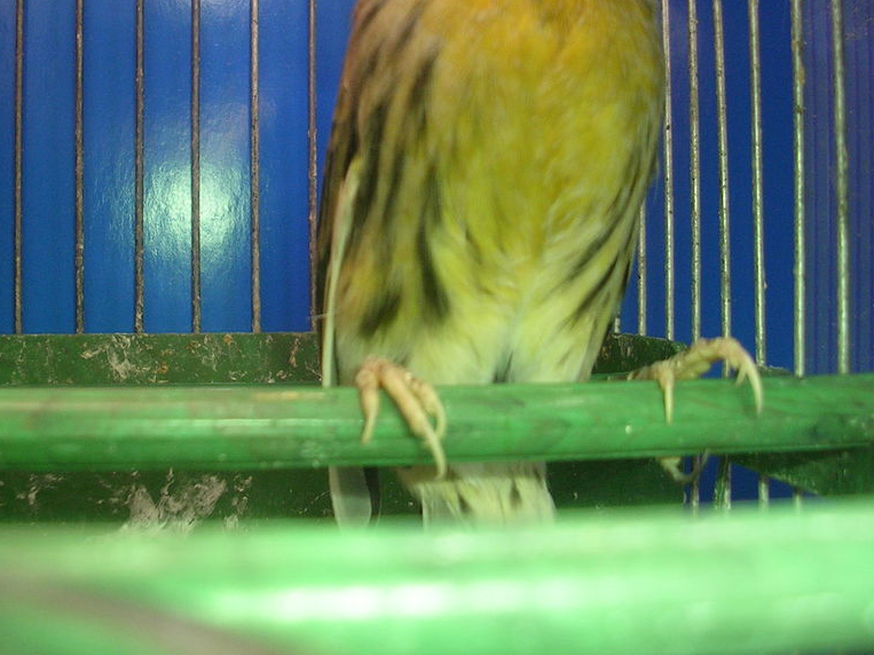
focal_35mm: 51
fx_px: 1287
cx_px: 305
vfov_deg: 28.4
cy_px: 224
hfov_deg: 37.2
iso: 81
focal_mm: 5.8
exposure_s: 1/60.1
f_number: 2.8
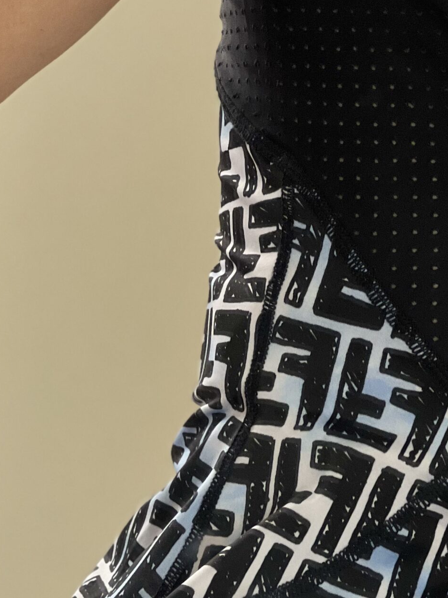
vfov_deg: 12.5
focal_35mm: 157
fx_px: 2709
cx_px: 309
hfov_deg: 9.4
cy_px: 552
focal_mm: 9
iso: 125
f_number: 2.8
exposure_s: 1/121
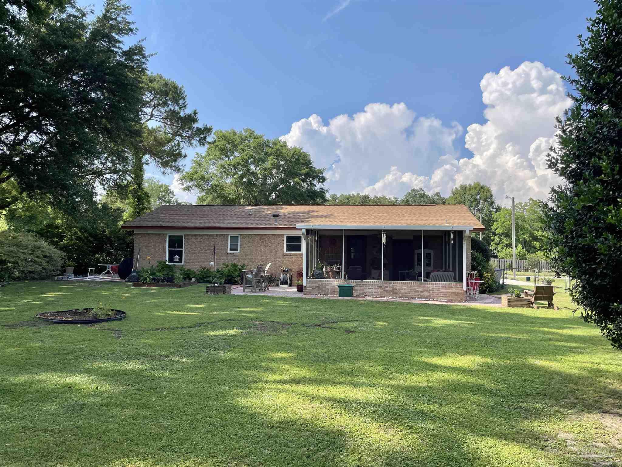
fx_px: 467
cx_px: 311
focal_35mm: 26
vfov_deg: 53.1
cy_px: 234
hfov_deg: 67.3
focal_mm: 4.2
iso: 32
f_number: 1.6
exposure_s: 1/3040
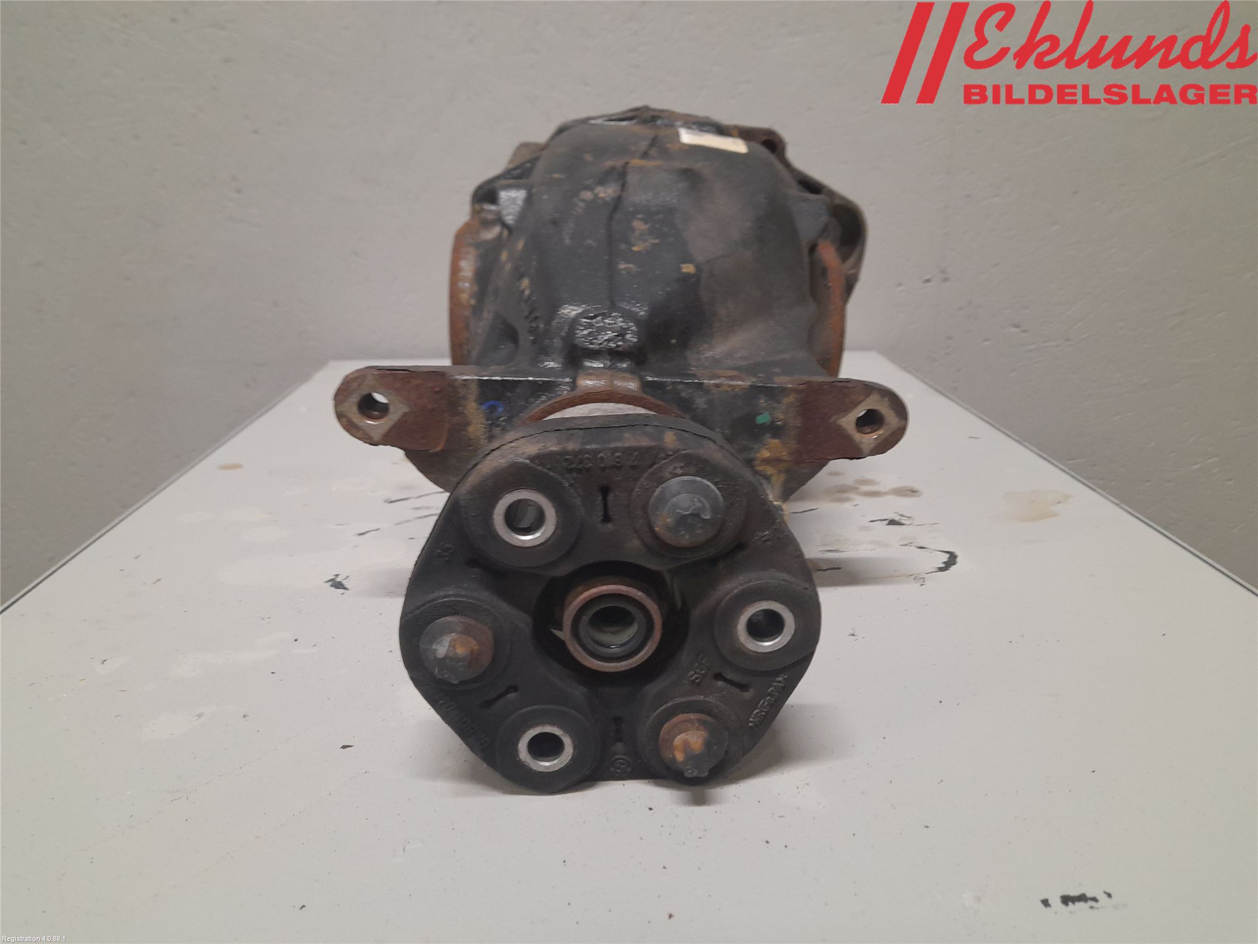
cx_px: 629
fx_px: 909
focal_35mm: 25
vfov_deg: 54.9
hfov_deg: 69.4
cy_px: 472
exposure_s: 1/60
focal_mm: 4.6
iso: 200
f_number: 2
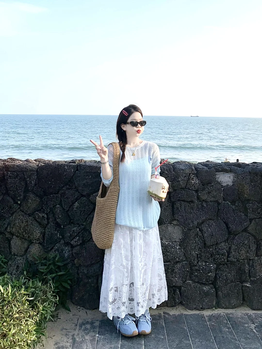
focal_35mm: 26
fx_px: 262
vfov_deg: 67.3
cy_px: 174
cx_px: 131
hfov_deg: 53.1
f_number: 1.8
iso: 25
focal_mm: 4.25
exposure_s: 1/1689
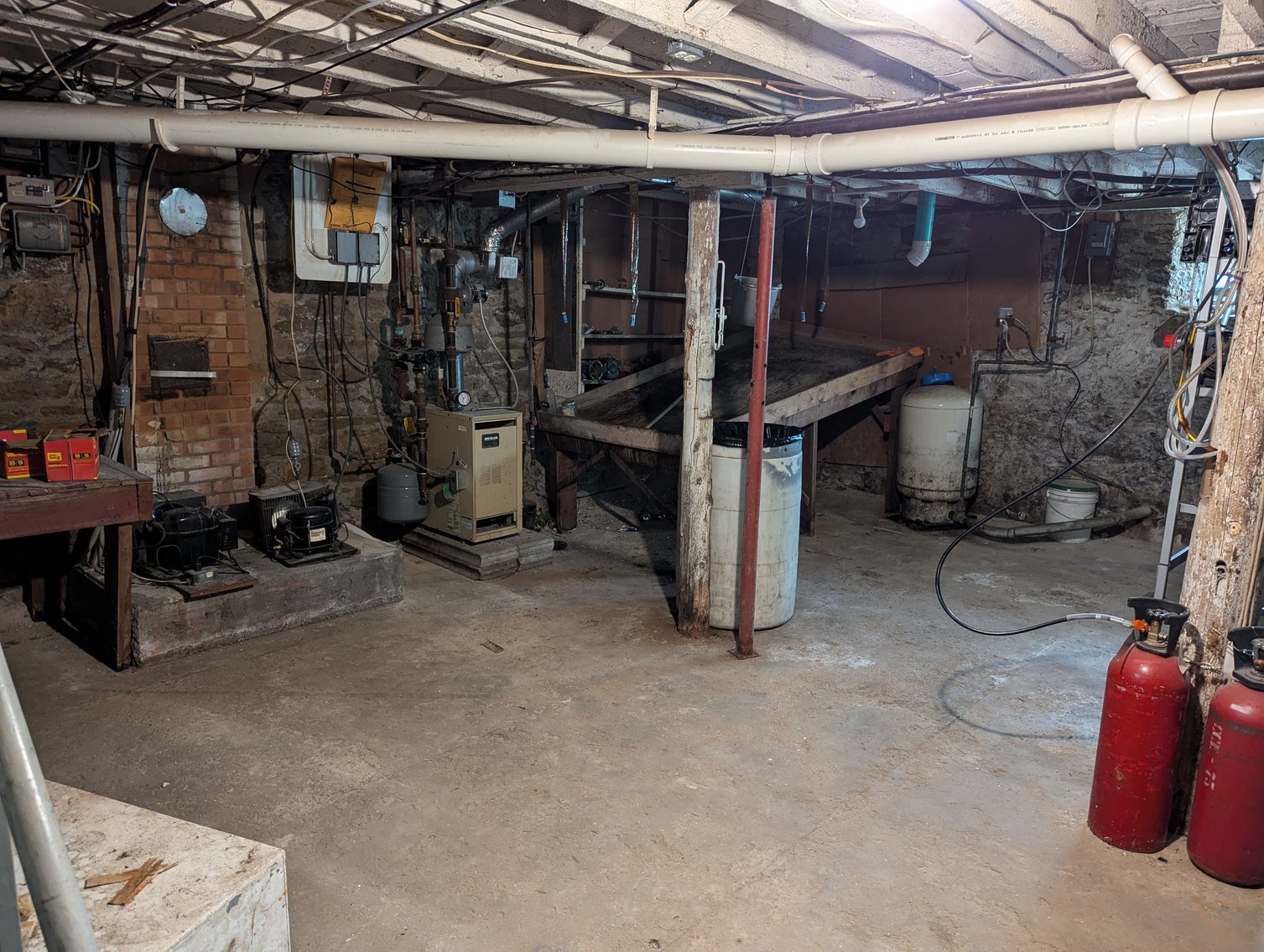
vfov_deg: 56.9
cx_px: 632
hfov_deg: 71.5
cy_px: 476
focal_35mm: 24
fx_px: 878
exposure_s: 1/24
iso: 295
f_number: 1.85
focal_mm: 6.81
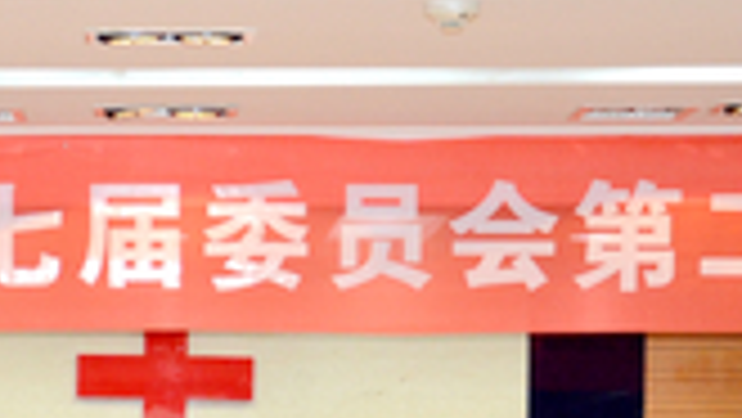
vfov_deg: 6.6
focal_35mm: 182
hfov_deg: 11.8
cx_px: 94
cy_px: 708
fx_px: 3583
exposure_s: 1/60
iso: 1000
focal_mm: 32
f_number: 5
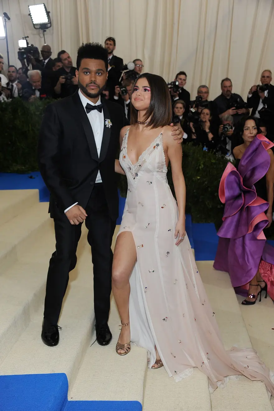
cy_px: 206
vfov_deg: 43.6
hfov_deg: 29.8
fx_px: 515
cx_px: 137
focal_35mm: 45
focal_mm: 45
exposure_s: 1/250
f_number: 5.6
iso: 800
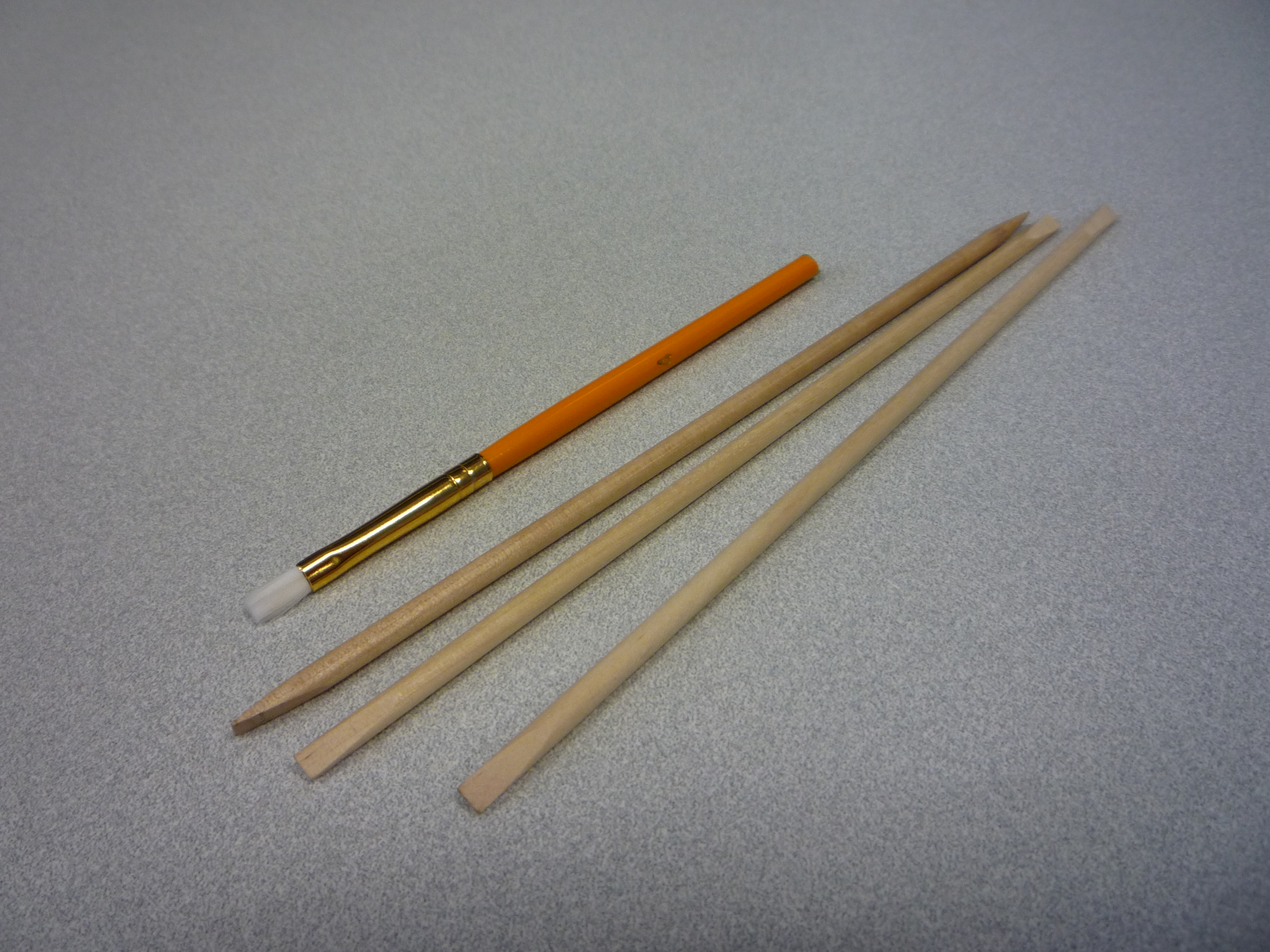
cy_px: 476
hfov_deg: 60.0
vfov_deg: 46.8
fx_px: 1101
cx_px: 635
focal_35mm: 30
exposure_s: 1/30
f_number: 3.3
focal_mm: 5.2
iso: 200
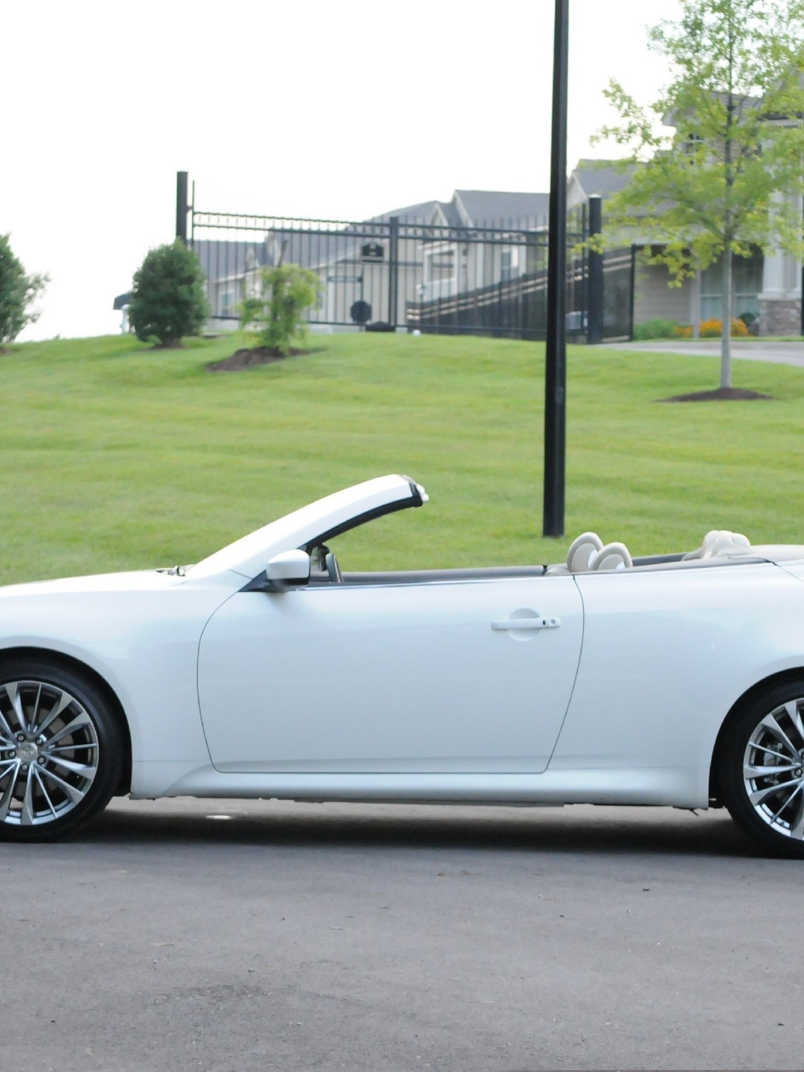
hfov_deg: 11.0
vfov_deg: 14.6
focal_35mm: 135
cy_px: 535
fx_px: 4180
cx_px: 462
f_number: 5
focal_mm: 62
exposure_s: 1/200
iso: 2000
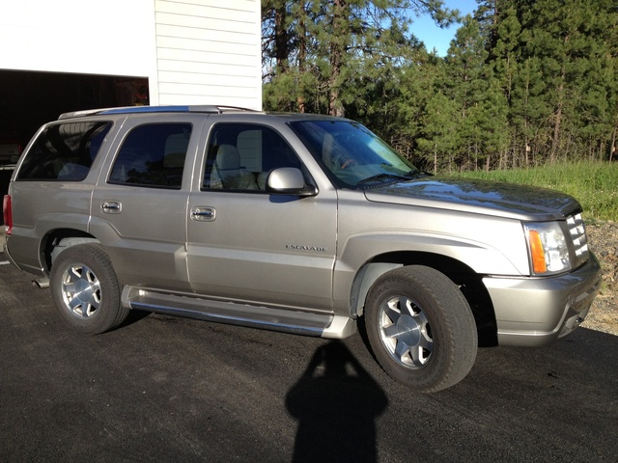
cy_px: 232
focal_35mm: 35
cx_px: 309
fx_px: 625
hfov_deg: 52.6
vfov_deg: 40.7
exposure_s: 1/1126
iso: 50
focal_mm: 4.28
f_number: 2.4
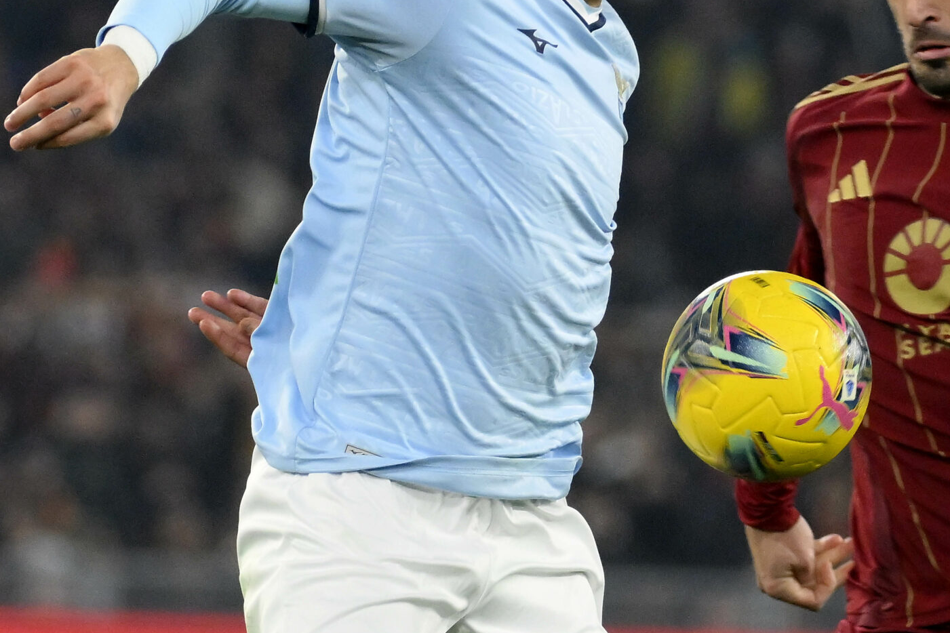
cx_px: 776
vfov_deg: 2.1
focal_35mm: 658
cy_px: 256
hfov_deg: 3.1
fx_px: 17363
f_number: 4
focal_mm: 240
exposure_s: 1/1000
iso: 3200
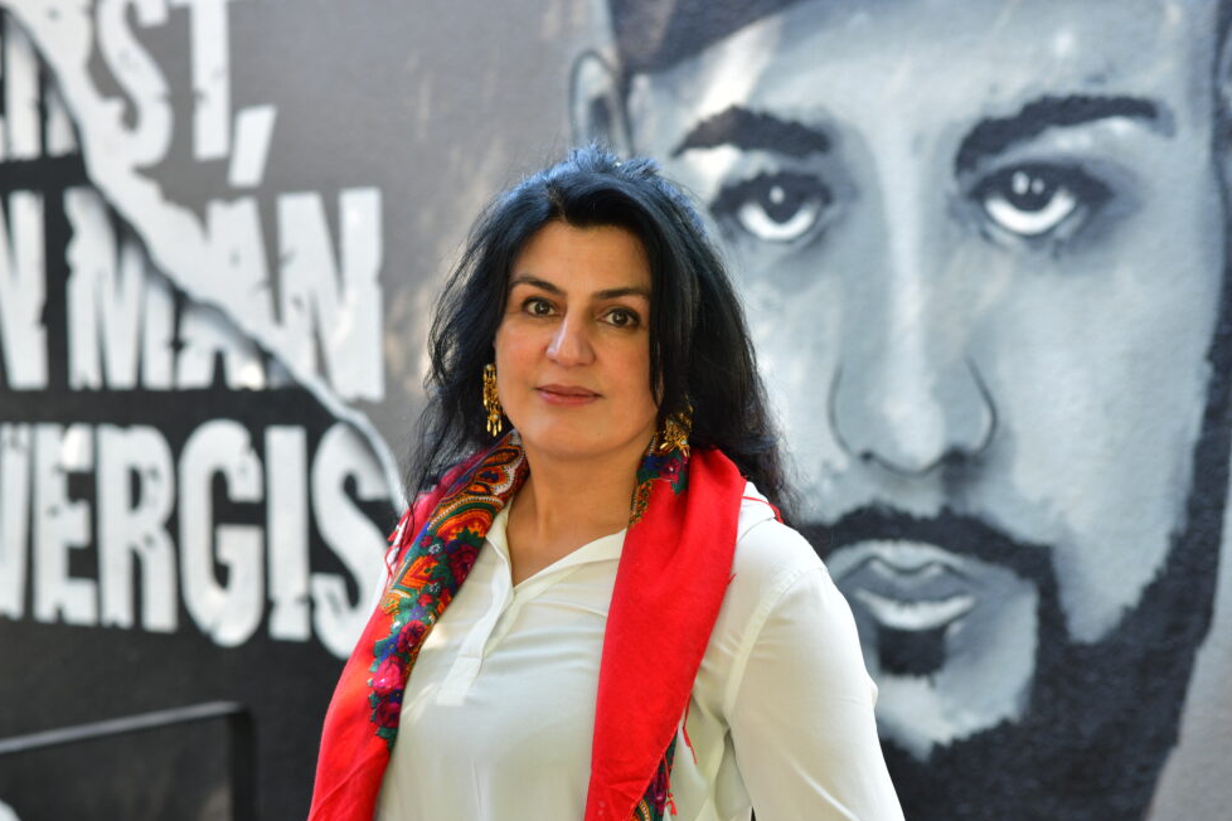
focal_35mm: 89
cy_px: 420
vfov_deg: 15.4
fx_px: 3046
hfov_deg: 22.9
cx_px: 588
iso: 400
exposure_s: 1/60
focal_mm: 85
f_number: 5.6
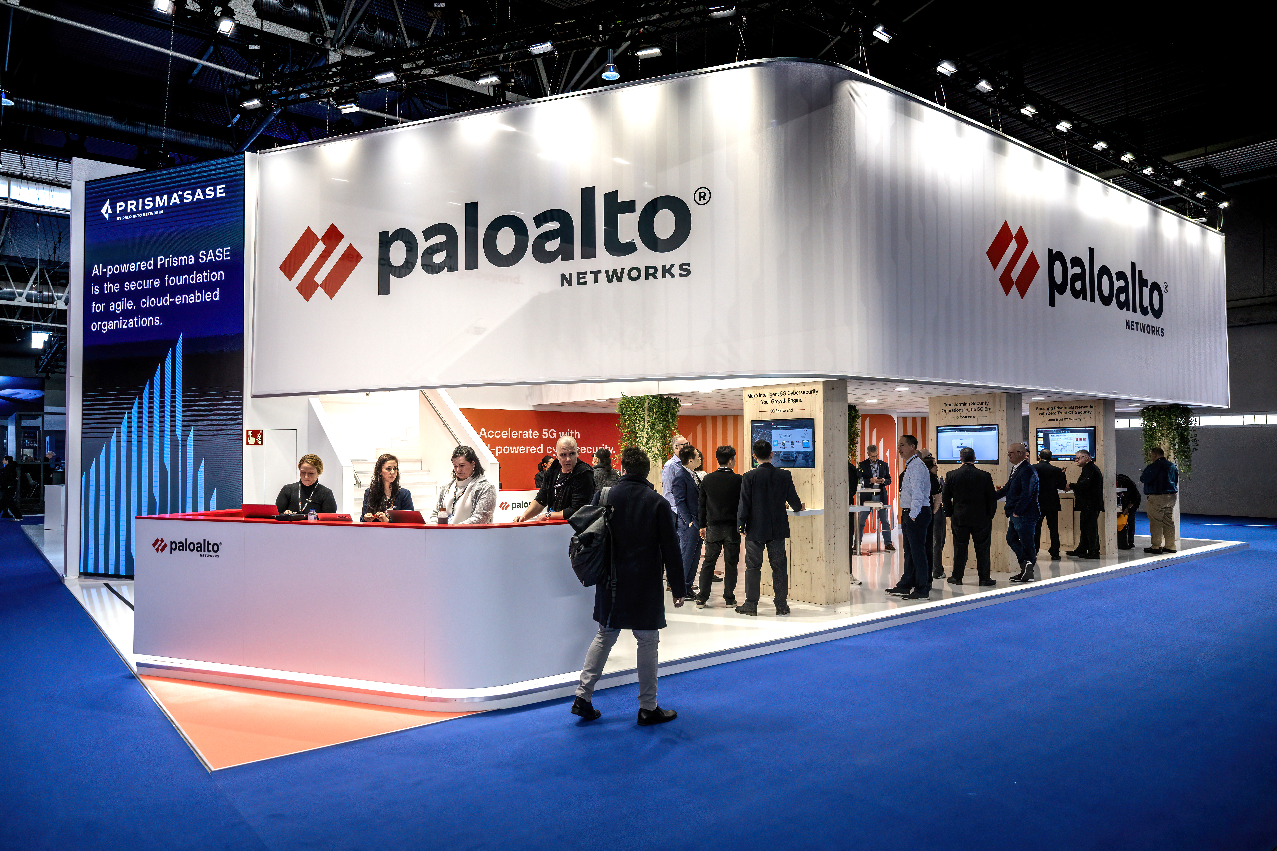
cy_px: 426
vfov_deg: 53.1
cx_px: 638
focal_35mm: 24
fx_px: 851
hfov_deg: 73.7
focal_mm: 24
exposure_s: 1/500
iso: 400
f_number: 2.8
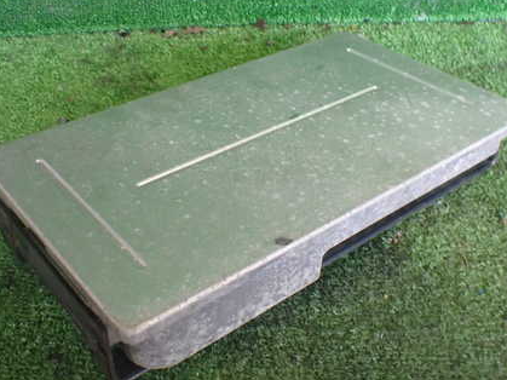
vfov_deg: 33.6
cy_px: 190
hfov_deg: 43.9
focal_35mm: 43
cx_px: 261
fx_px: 630
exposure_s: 1/125
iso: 640
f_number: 2.3
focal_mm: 5.4
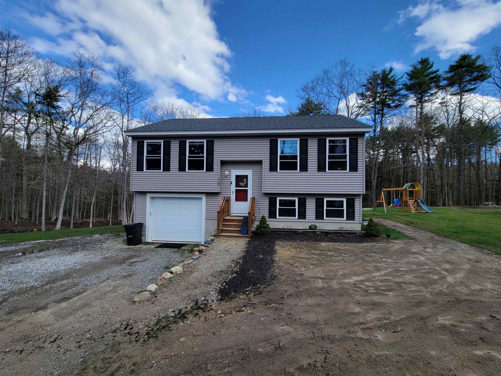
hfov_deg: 106.2
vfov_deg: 89.9
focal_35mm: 13
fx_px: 188
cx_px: 250
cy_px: 188
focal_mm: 2.2
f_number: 2.2
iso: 50
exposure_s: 1/809
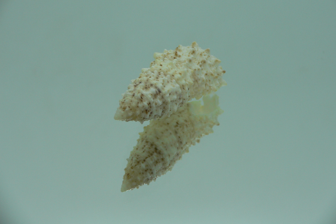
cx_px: 169
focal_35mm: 37
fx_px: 345
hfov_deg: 51.9
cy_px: 98
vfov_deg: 35.9
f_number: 2.8
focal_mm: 4.6
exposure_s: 1/80
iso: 80
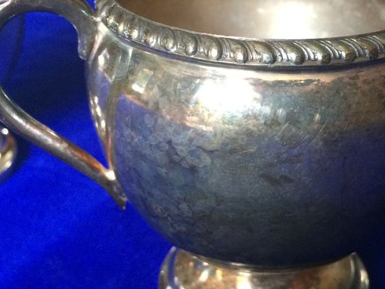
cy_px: 130
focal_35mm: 53
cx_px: 265
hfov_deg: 35.7
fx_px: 590
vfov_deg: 27.5
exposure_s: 1/30
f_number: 2.2
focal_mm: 4.12
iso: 250
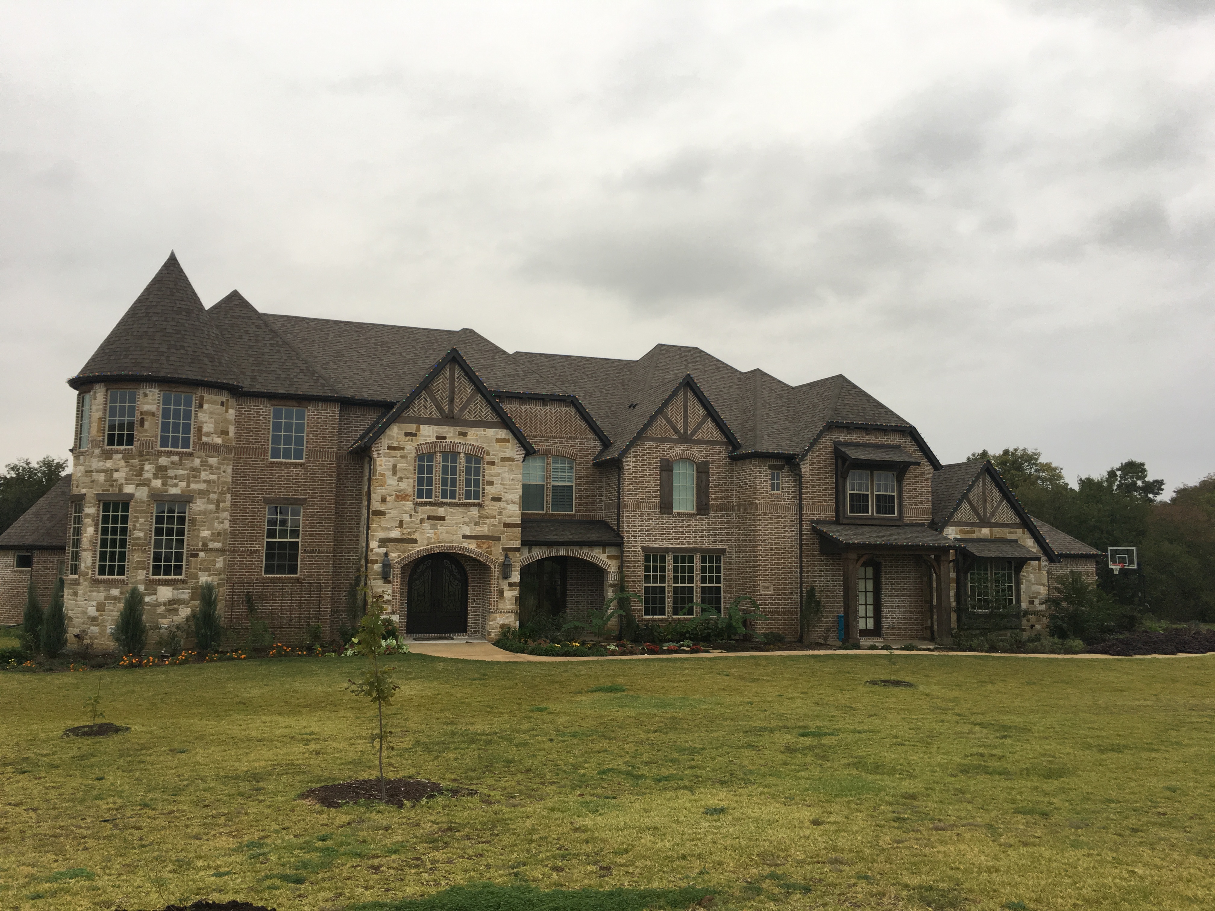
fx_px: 1018
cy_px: 456
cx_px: 608
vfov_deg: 48.2
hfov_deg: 61.7
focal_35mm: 29
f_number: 2.2
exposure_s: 1/120
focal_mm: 4.15
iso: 40
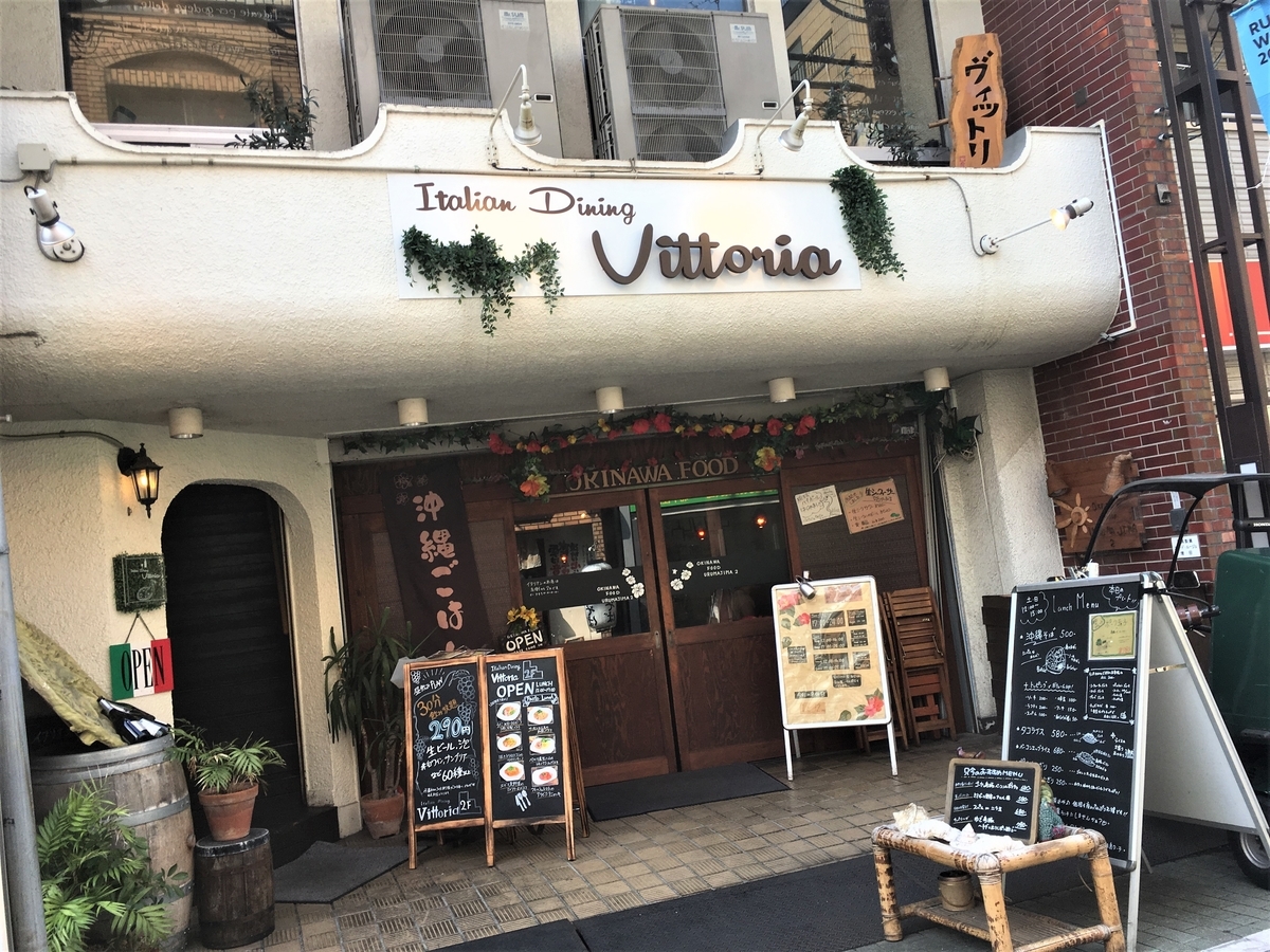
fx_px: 1064
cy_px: 476
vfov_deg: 48.2
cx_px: 635
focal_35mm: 29
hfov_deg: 61.7
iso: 25
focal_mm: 4.15
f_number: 2.2
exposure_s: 1/277
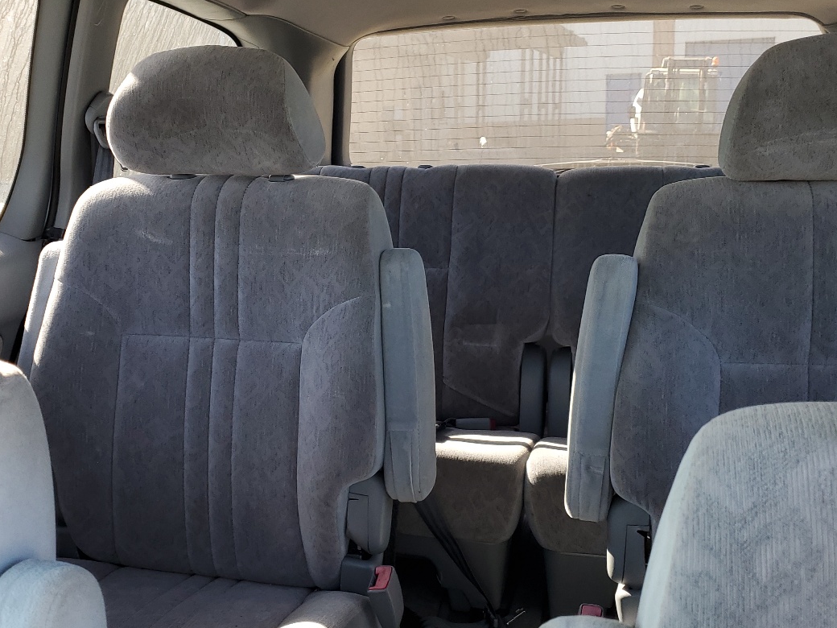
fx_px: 967
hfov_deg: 46.5
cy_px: 339
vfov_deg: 35.9
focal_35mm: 40
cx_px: 328
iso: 50
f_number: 1.5
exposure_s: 1/122
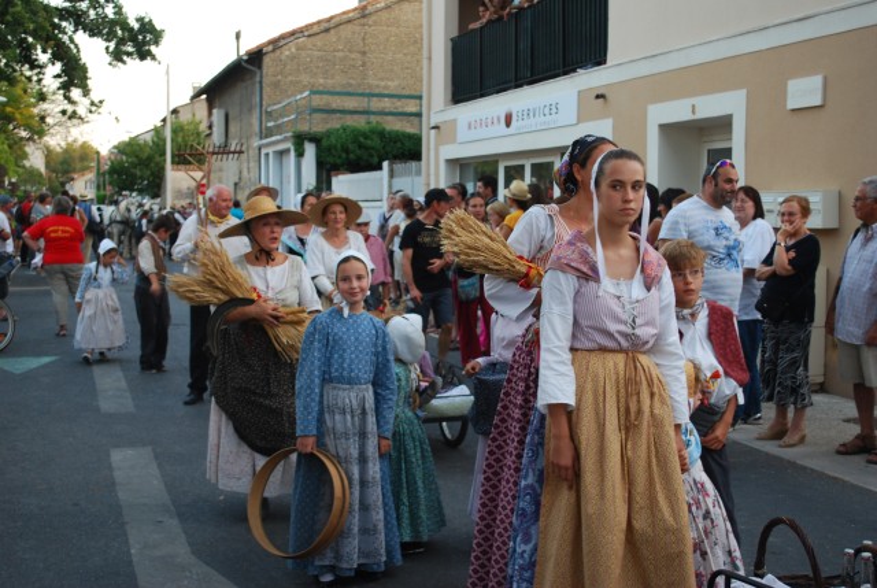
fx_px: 1171
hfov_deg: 41.1
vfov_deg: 28.2
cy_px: 294
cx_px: 438
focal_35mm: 48
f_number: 4.8
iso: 250
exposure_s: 1/30
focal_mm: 32
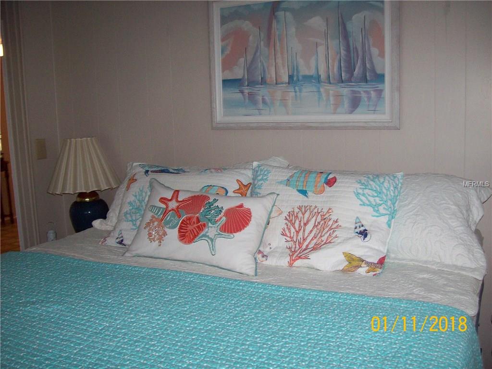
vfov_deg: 39.6
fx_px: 511
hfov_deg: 51.4
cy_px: 184
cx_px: 246
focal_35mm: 36
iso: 140
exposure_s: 1/64
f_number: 2.7
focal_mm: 6
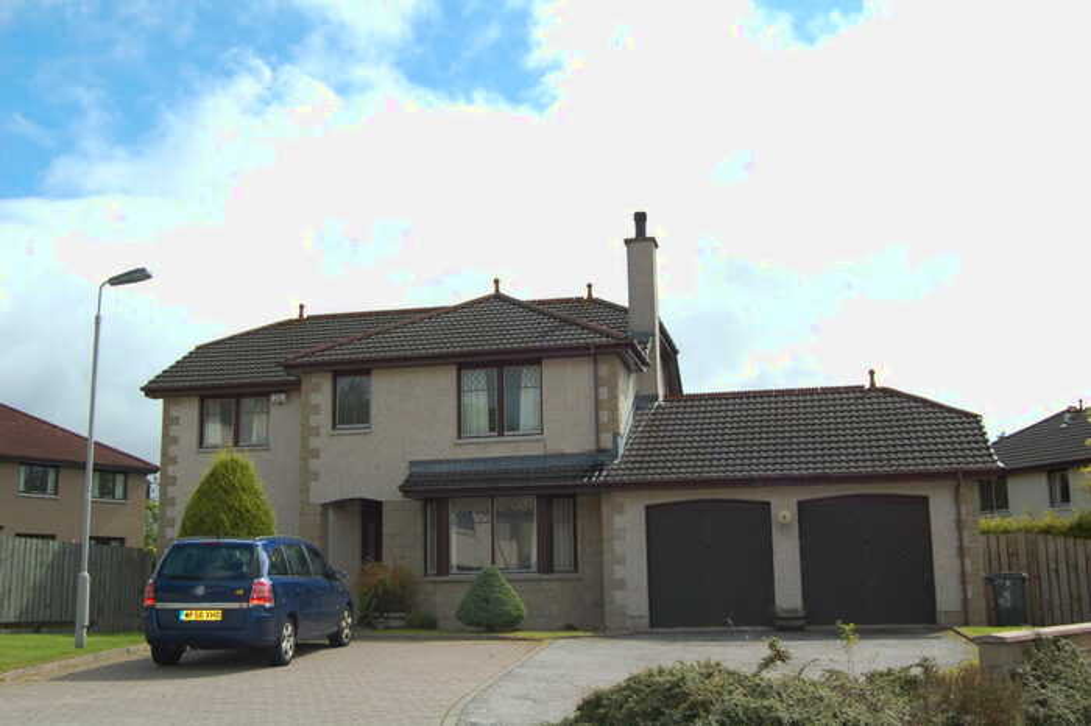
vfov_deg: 34.2
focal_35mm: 39
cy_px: 363
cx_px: 546
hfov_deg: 49.6
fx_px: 1181
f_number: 8
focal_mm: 26
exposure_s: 1/500
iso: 200
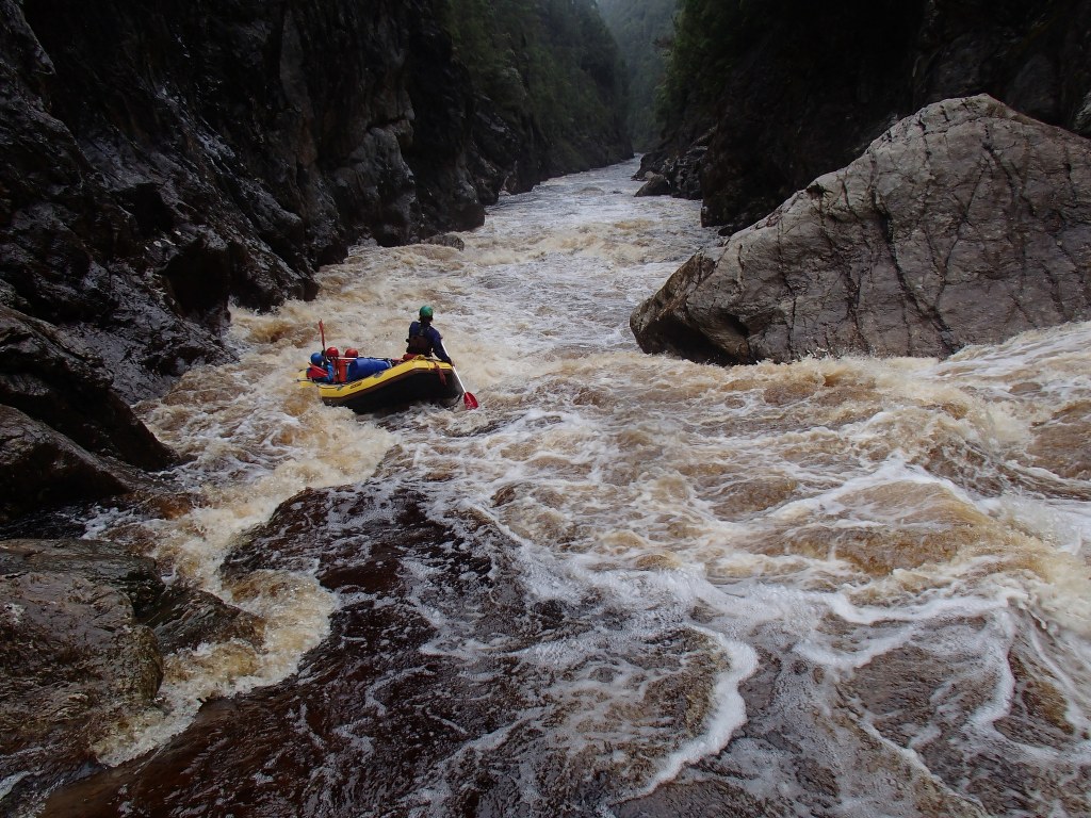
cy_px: 409
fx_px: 882
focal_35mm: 28
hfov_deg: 63.4
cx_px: 546
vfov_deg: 49.7
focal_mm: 5
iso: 100
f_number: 3.9
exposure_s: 1/200
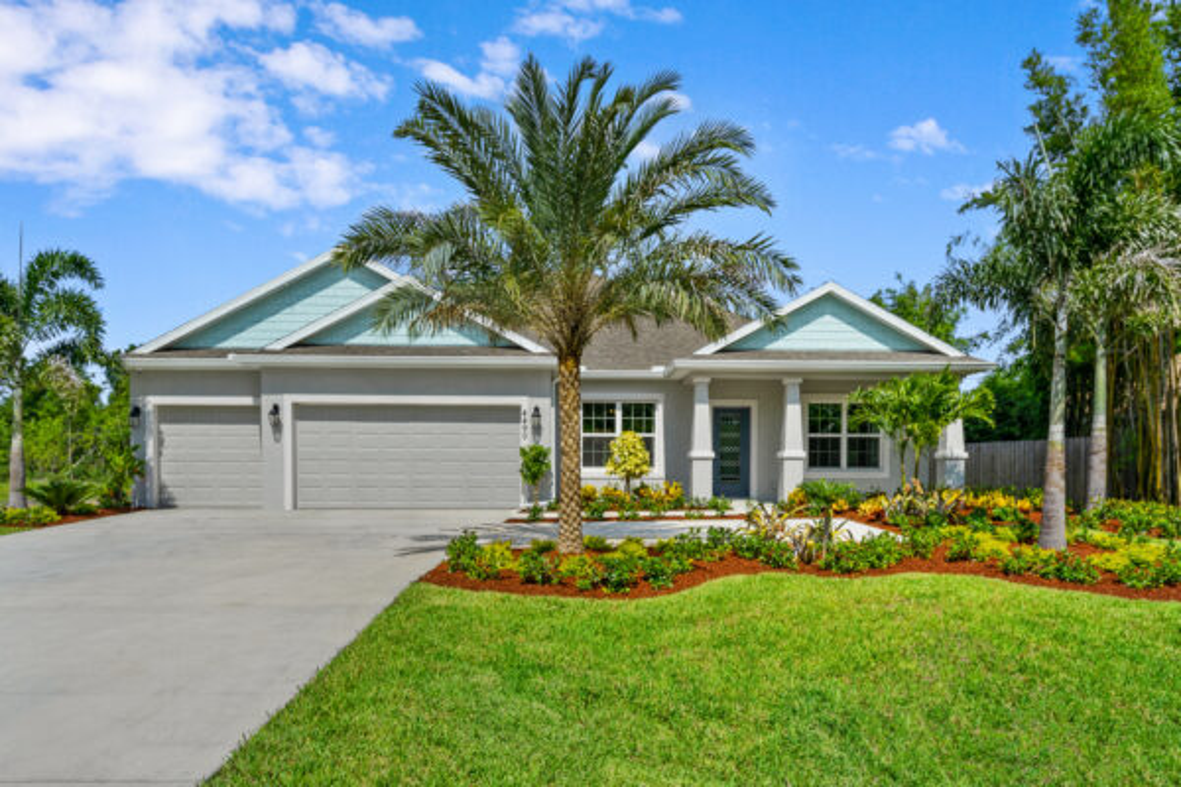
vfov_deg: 59.5
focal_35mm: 21
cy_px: 394
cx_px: 590
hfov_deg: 81.2
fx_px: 689
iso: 200
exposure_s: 1/1600
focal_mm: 21
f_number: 8
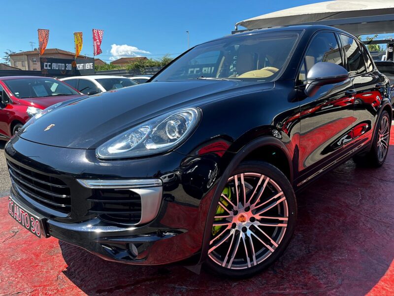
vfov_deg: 53.1
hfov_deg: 67.3
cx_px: 197
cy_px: 148
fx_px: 296
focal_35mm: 26
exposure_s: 1/1056
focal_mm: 5.1
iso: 50
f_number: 1.6
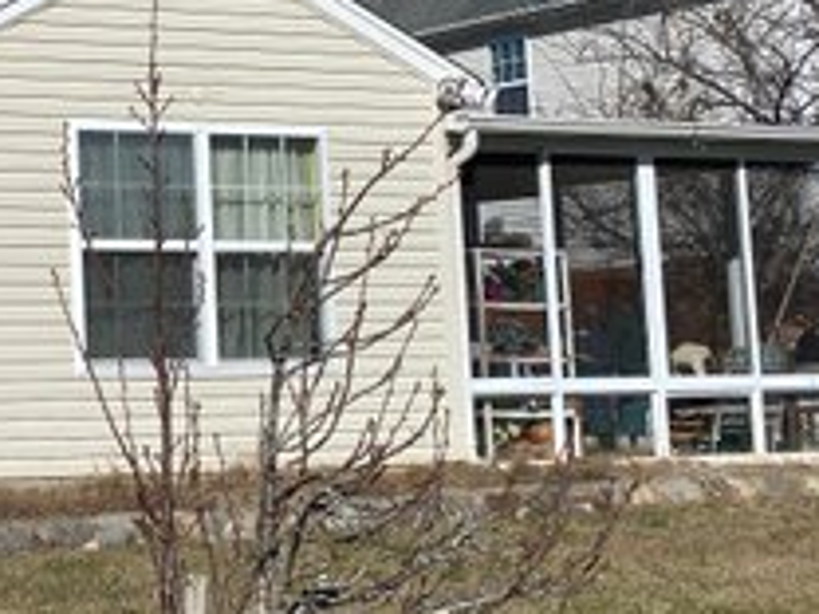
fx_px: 1869
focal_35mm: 79
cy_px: 112
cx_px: -356
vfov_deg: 18.5
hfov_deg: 21.4
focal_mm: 4.25
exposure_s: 1/4608
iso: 32
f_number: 1.8
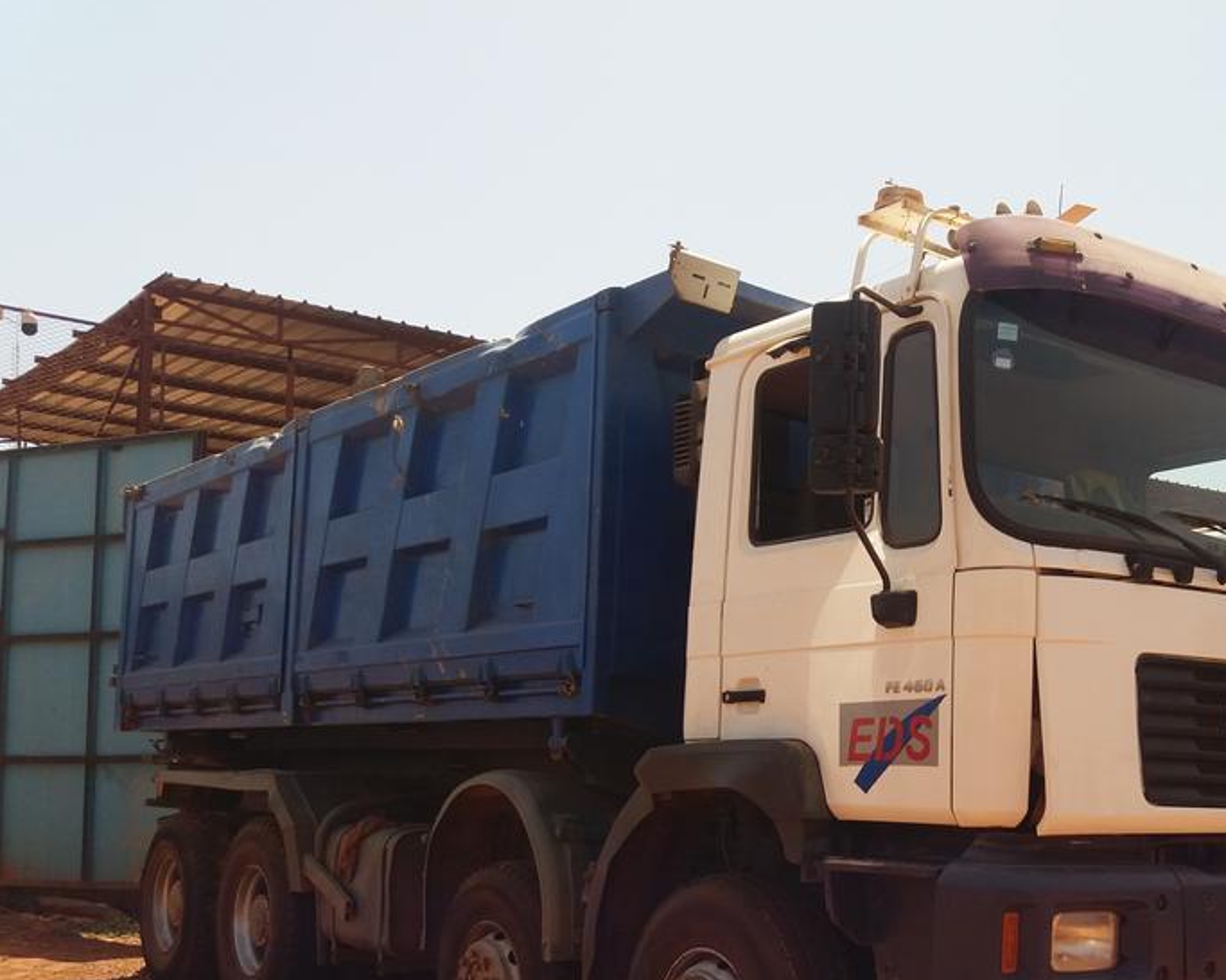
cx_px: 887
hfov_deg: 43.7
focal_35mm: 41
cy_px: 678
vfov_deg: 36.0
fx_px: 1487
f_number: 1.9
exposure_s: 1/1266
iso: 64
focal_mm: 3.7
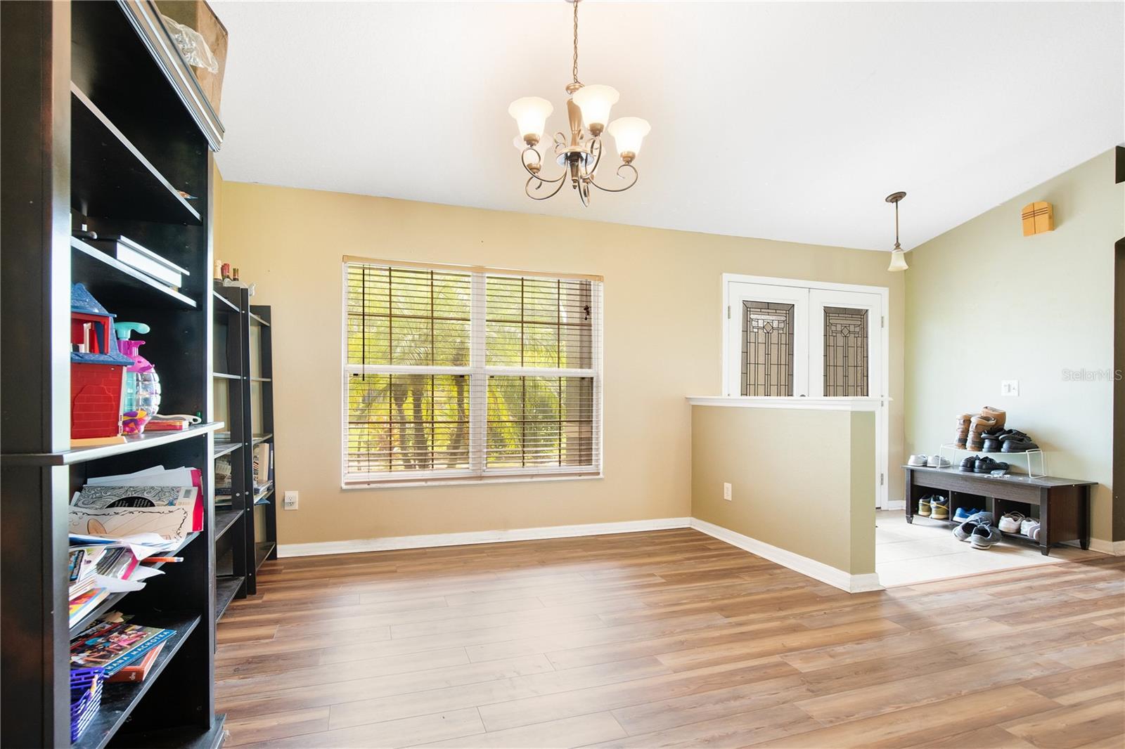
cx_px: 562
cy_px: 374
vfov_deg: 73.7
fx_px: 500
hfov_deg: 96.7
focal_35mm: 16
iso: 1250
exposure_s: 1/80
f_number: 6.3
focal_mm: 16
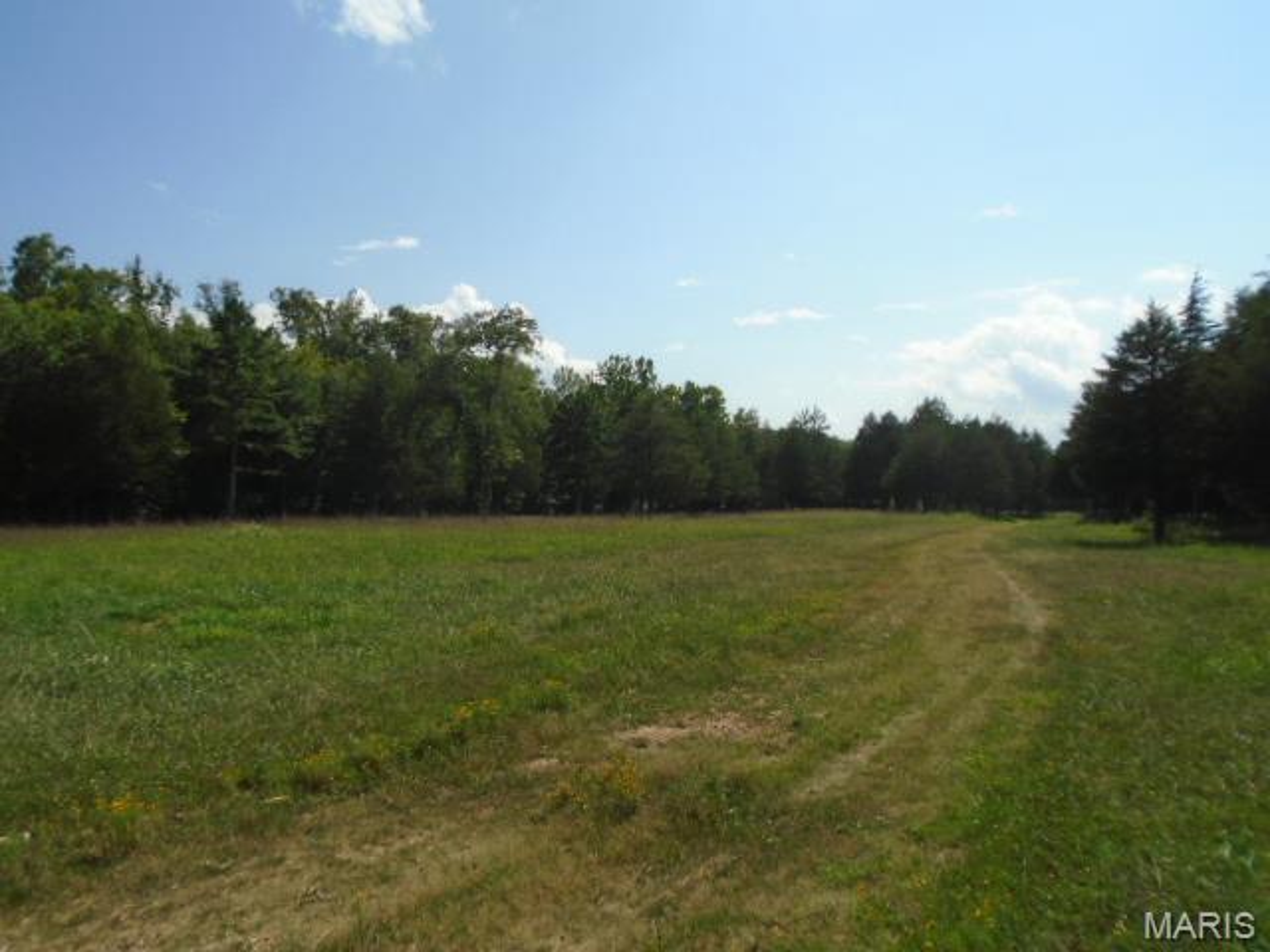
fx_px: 954
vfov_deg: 53.1
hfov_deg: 67.3
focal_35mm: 26
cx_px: 635
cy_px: 476
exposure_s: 1/320
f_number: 8
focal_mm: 4.6
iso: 100
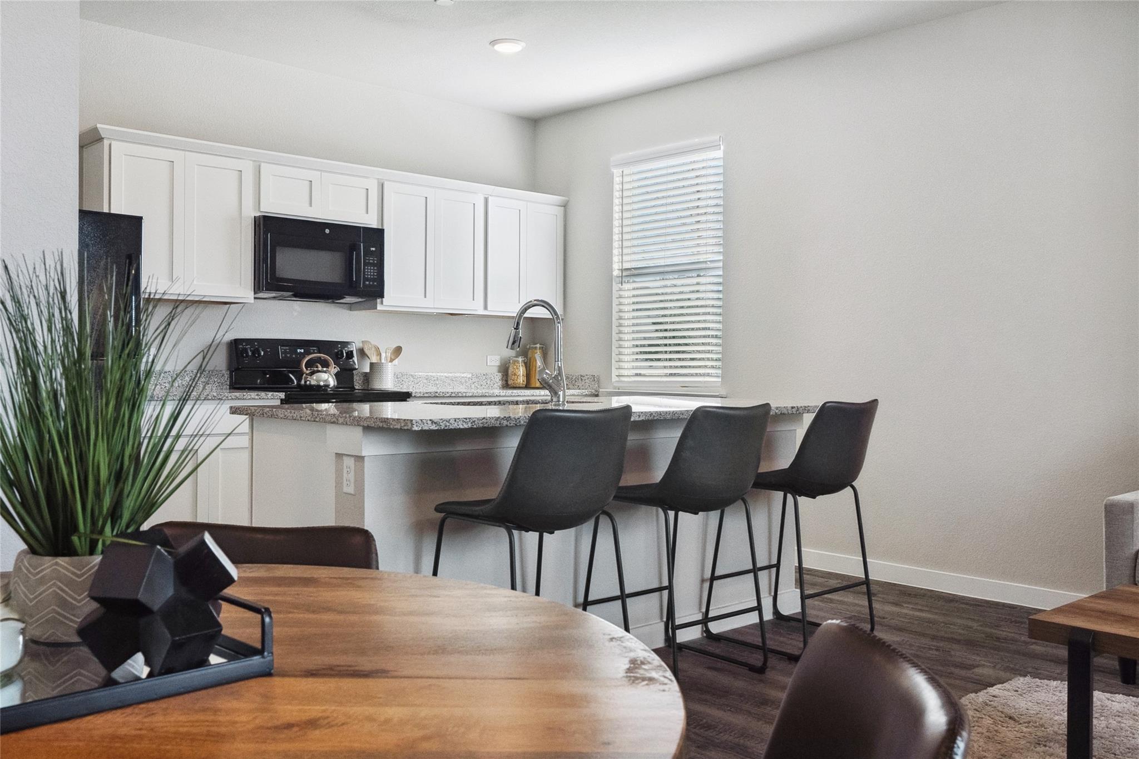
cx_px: 570
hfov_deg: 61.9
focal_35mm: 30
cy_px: 380
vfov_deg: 43.6
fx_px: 949
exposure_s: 1/160
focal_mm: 20
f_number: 8
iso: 1600
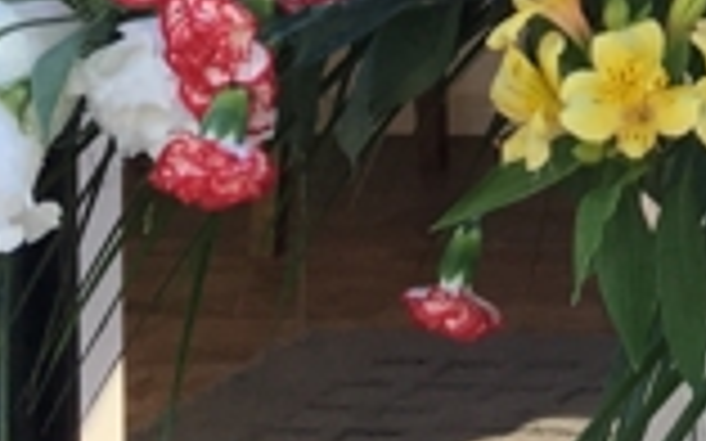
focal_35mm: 200
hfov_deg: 10.0
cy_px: -904
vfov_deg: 6.0
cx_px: 1237
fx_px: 3847
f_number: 2.2
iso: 25
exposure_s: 1/292
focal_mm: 4.15
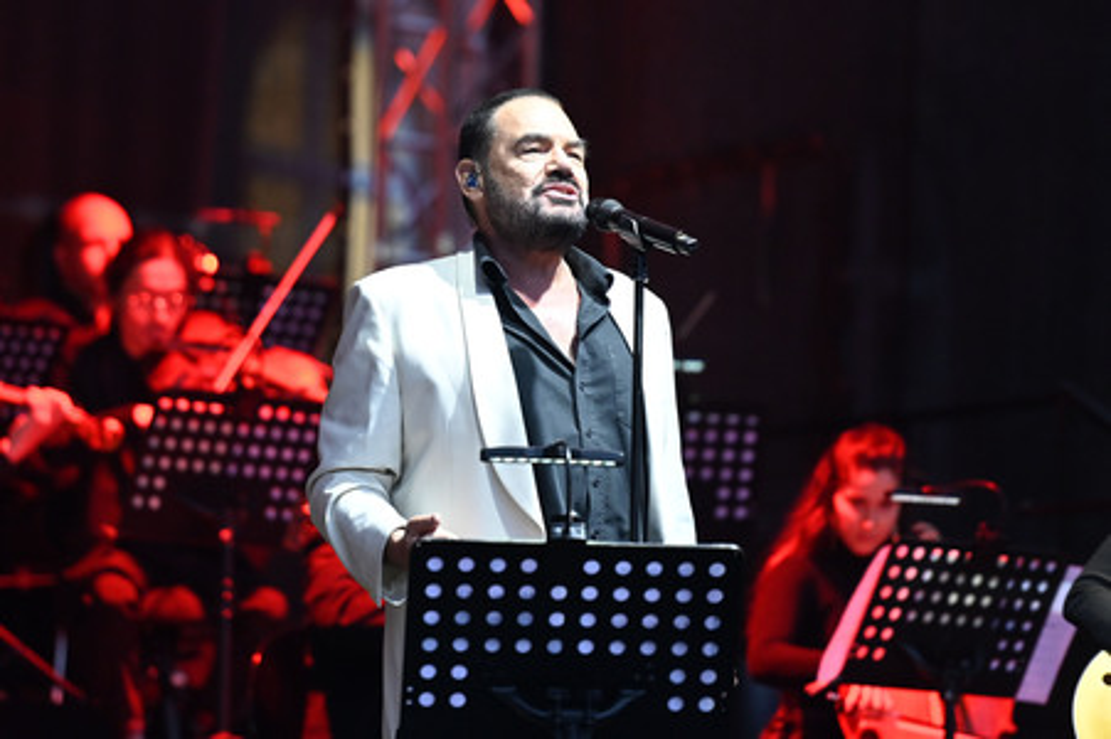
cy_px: 370
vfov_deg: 6.9
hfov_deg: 10.3
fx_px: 6168
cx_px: 556
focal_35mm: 200
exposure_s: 1/250
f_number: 2.8
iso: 2800
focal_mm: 200
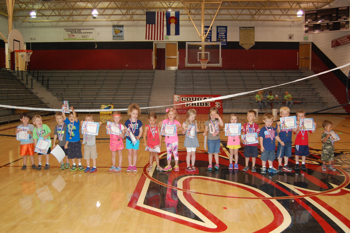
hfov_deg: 55.1
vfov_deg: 38.3
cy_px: 116
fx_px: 335
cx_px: 175
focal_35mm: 34
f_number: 3.8
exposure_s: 1/60
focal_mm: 23
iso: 500
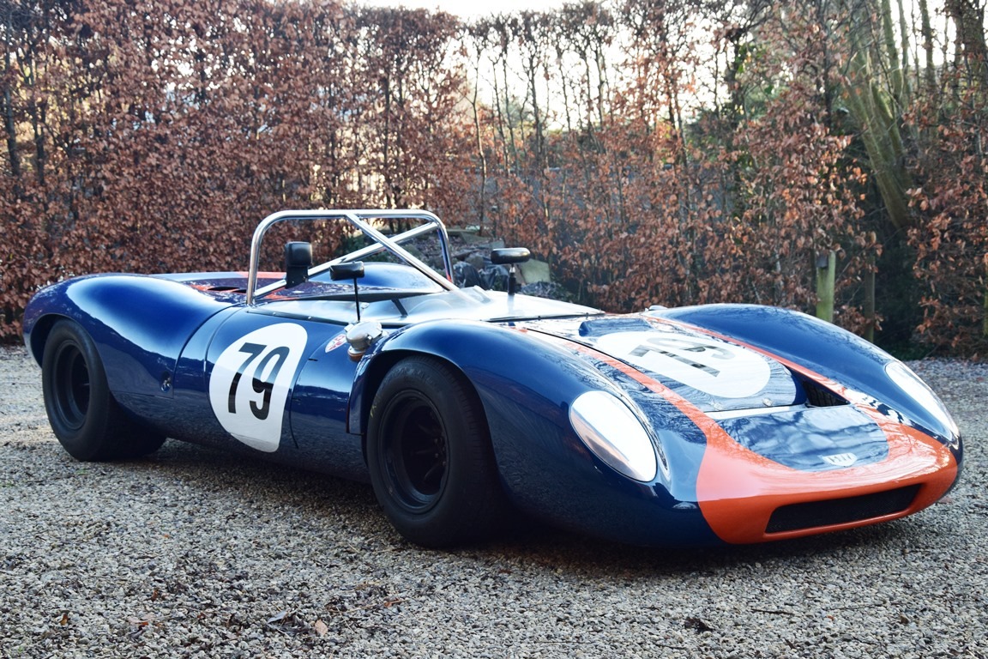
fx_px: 1564
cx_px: 494
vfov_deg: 23.8
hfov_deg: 35.1
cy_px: 330
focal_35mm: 57
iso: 800
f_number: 8
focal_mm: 38
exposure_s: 1/60
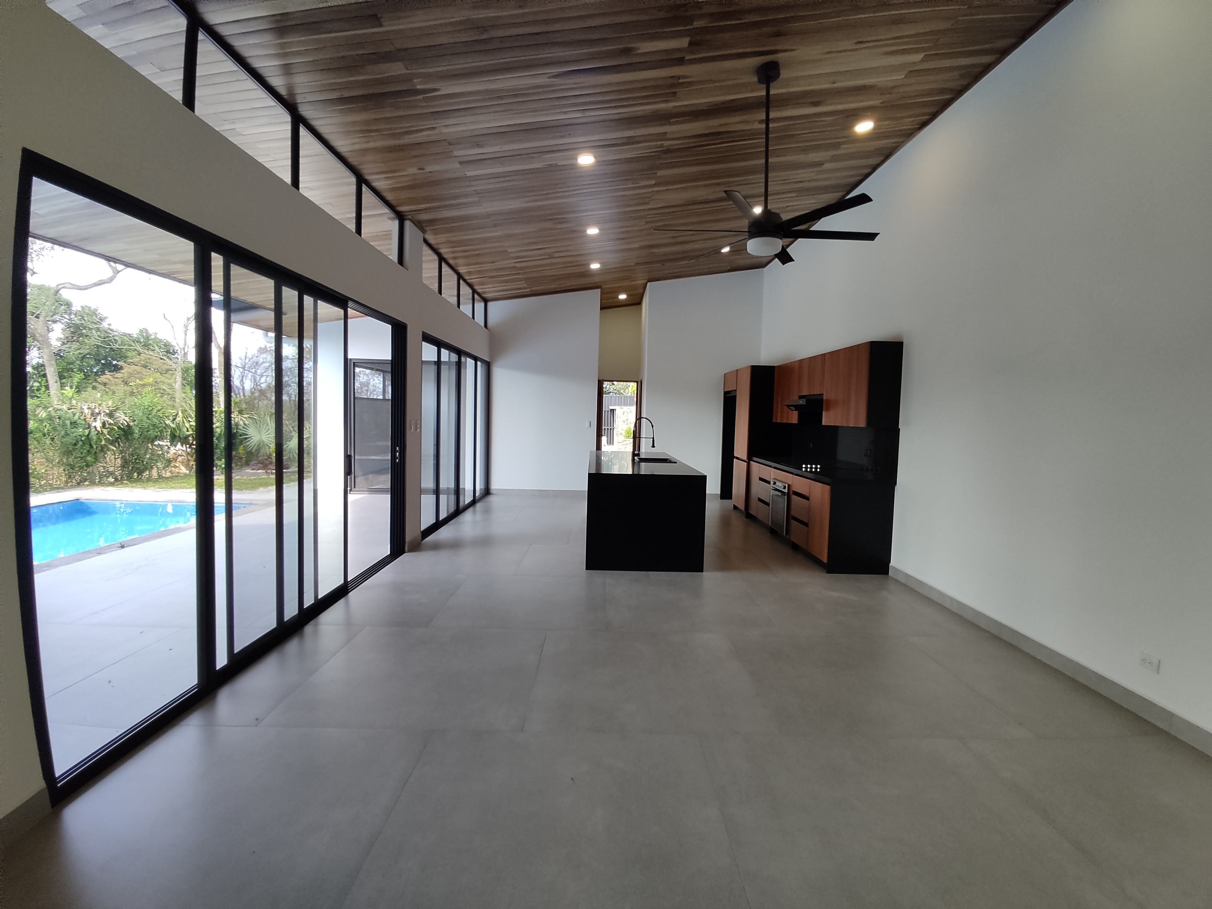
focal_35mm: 15
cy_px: 454
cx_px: 606
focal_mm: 1.6
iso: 53
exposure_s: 1/100
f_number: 2.2
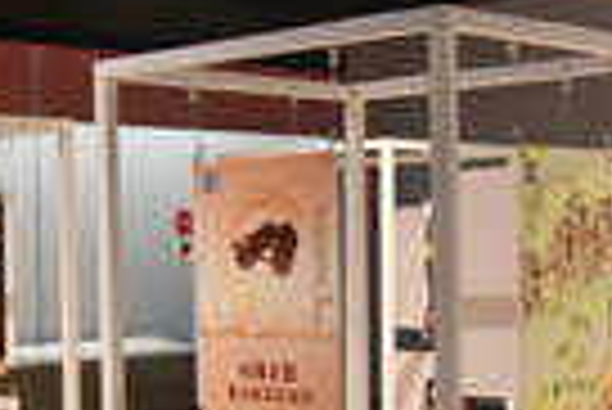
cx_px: 90
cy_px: 331
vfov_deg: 15.5
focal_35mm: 88
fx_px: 1498
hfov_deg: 22.7
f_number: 7.1
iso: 3200
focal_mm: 24
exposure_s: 1/40
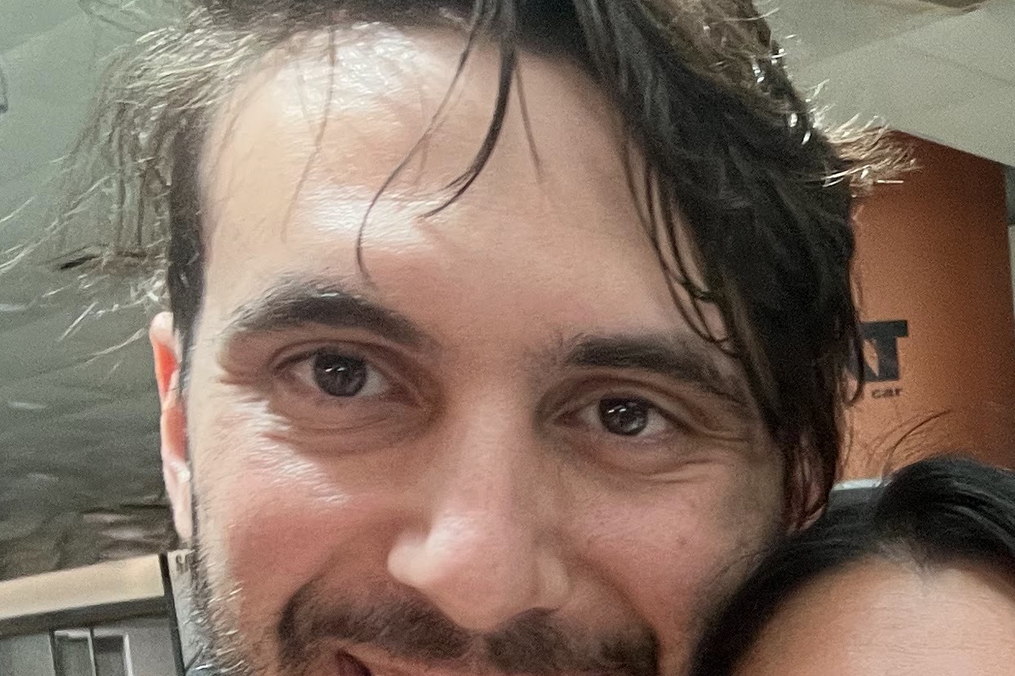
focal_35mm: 78
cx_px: 1272
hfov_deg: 23.4
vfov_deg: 16.4
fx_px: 2198
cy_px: 911
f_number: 2.2
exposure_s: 1/60
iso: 160
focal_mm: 2.71
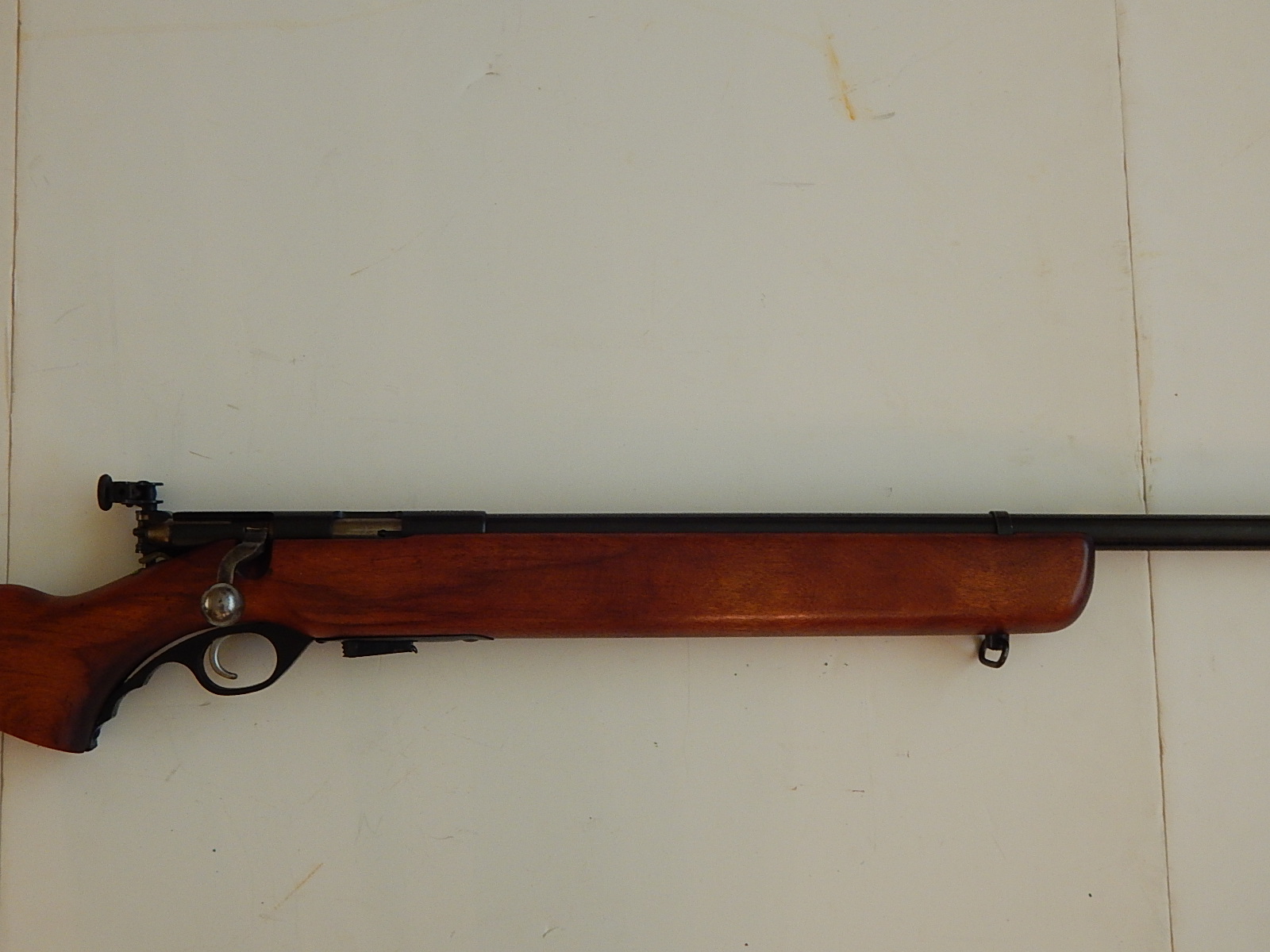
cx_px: 635
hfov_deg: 43.9
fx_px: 1578
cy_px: 476
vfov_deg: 33.6
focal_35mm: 43
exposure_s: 1/30
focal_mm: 7.7
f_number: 3.6
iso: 280
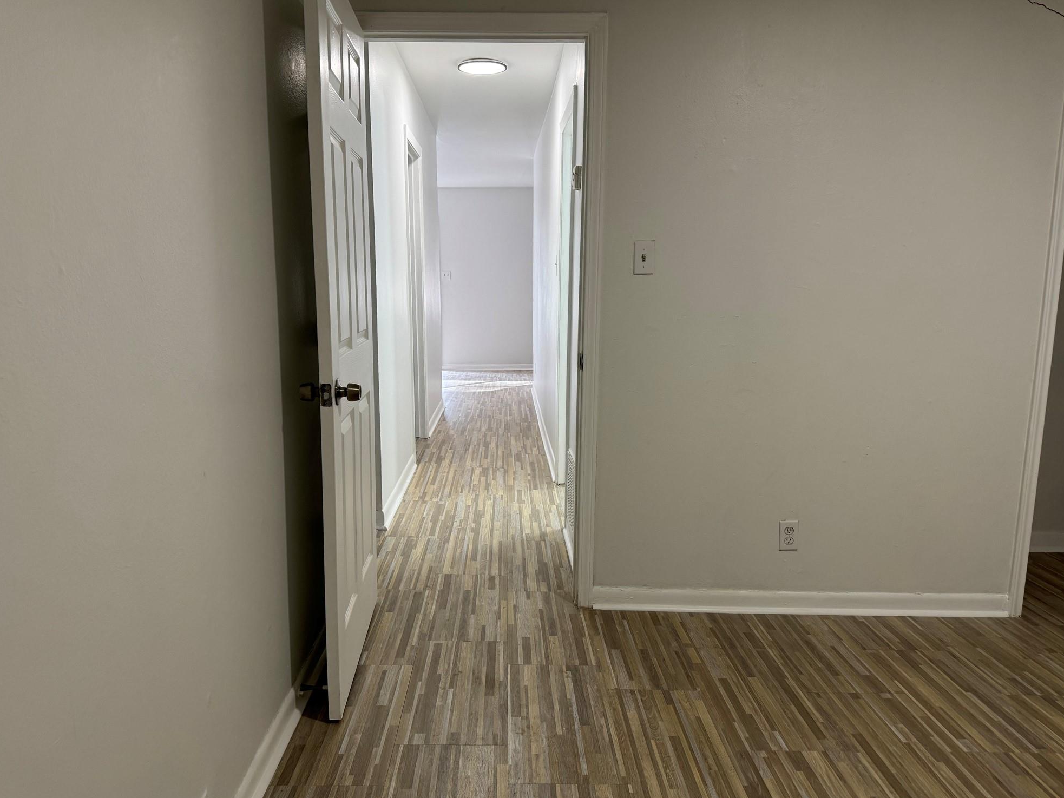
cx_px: 517
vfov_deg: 54.9
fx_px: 769
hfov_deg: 69.4
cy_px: 406
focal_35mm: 25
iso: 160
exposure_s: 1/120
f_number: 1.78
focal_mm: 6.86
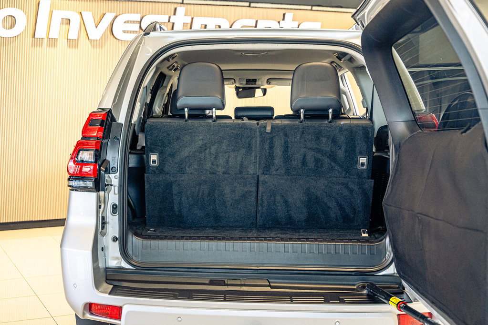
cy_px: 162
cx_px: 244
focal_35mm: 48
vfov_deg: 28.1
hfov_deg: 41.1
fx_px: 651
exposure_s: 1/125
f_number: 4
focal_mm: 48
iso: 1600
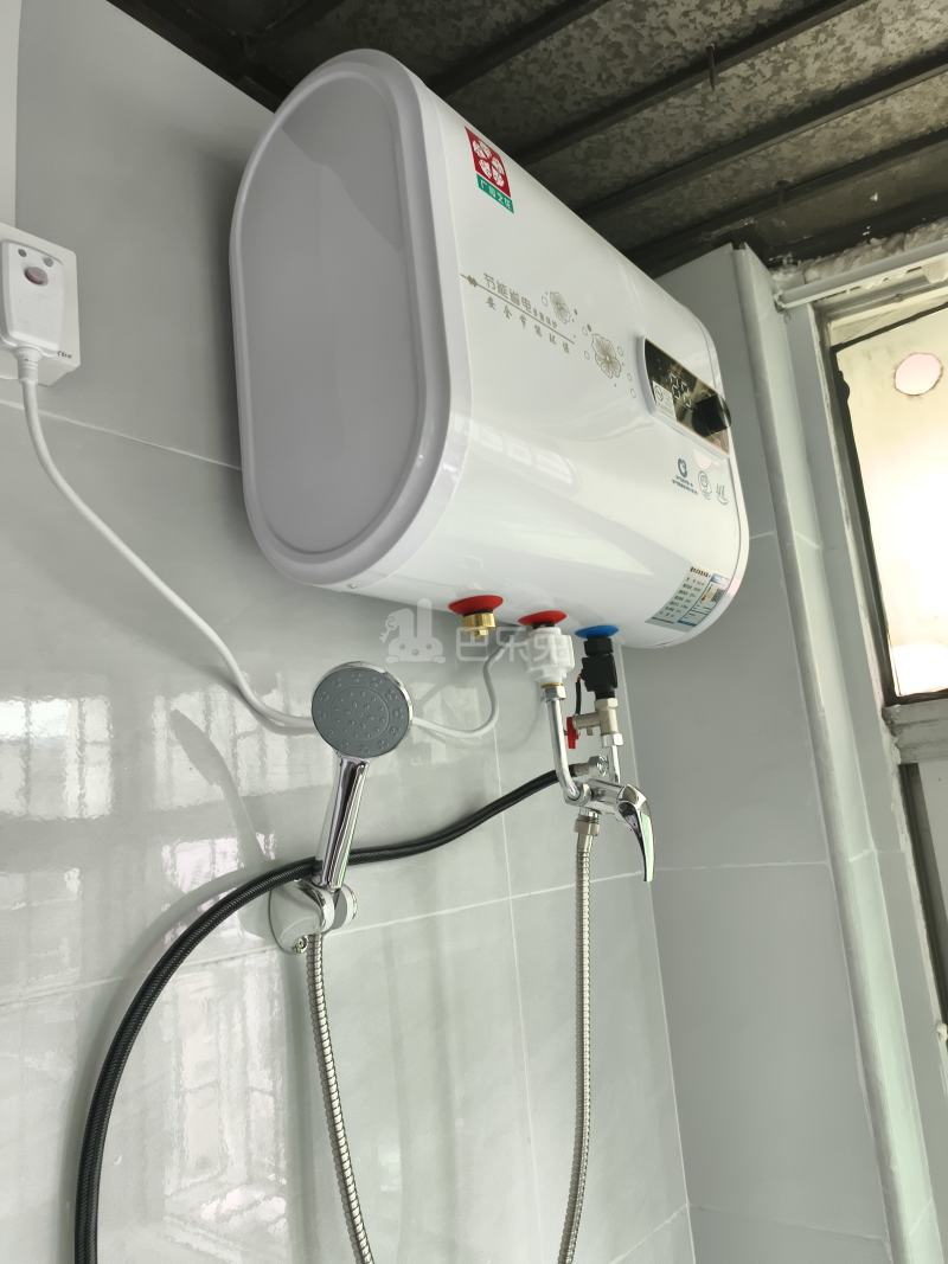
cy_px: 632
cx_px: 474
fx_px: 840
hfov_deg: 58.9
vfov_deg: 73.9
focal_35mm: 23
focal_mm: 5.6
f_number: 1.57
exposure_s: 1/100
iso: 254
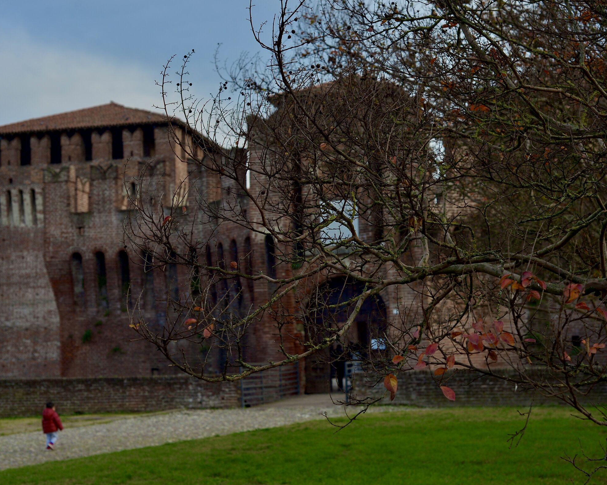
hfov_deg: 33.0
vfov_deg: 26.7
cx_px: 322
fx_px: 1024
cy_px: 240
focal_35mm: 57
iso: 400
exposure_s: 1/800
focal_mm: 50
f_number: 7.1
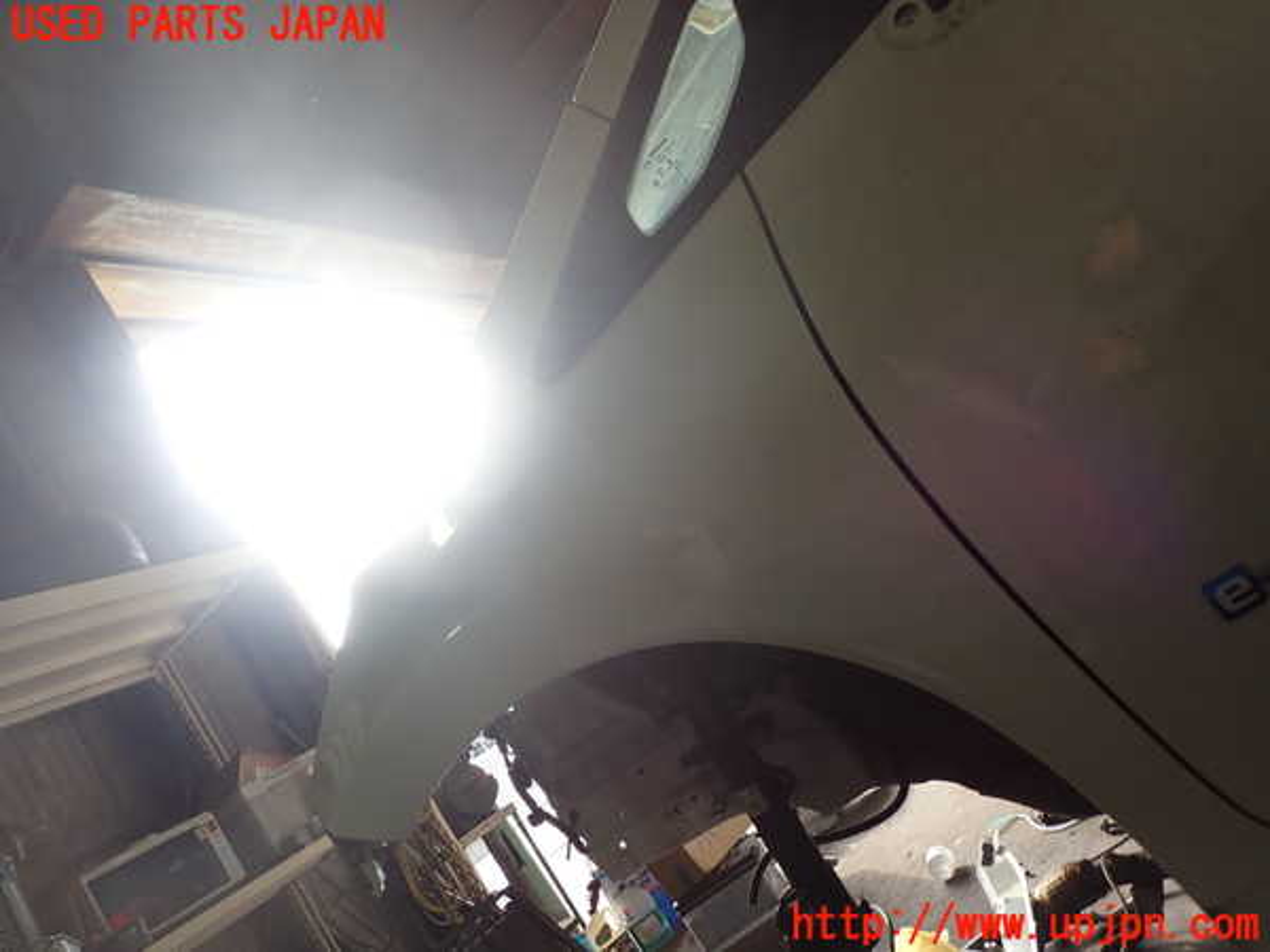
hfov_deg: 69.4
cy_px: 476
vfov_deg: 54.9
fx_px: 917
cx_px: 635
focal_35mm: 25
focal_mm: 4.5
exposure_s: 1/100
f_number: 2.8
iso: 100
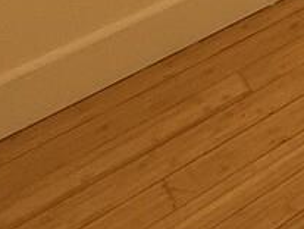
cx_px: 707
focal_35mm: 90
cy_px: -432
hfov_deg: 14.8
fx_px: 792
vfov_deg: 11.2
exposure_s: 1/307
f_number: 2.2
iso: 64
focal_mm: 2.22
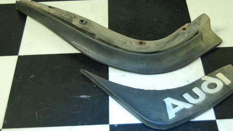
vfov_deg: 18.0
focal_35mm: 67
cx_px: 127
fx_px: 414
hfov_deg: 31.4
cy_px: 67
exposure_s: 1/6
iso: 200
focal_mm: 38
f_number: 4.8
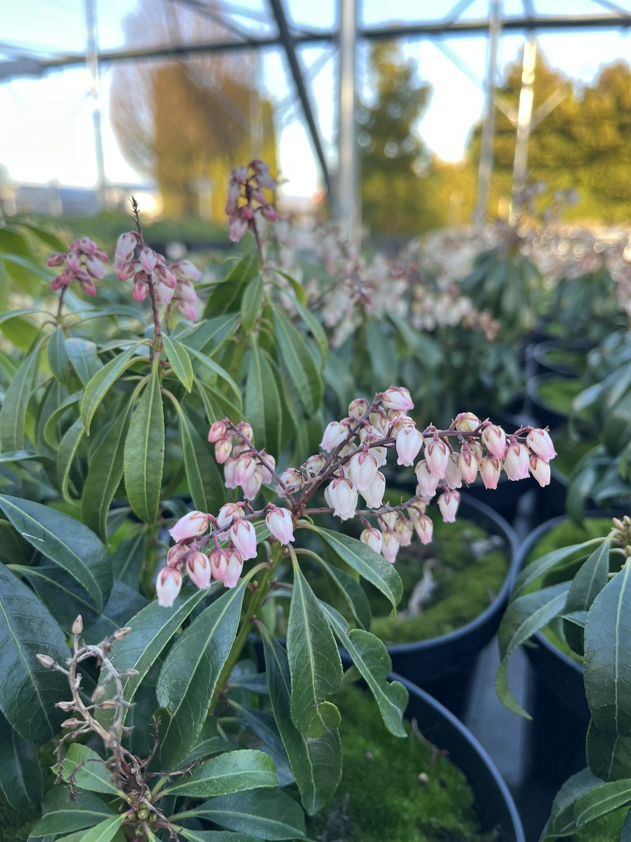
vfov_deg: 67.3
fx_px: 632
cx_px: 316
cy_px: 421
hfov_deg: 53.1
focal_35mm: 26
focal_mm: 5.1
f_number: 1.6
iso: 32
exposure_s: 1/131
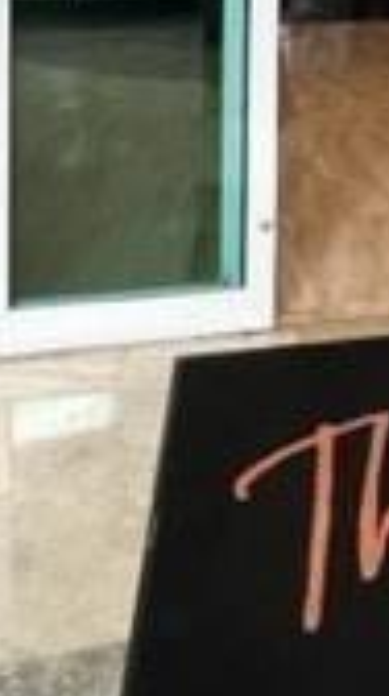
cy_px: -91
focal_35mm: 54
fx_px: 994
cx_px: 588
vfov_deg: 33.1
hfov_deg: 19.3
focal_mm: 1.57
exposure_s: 1/121
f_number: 1.8
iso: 100
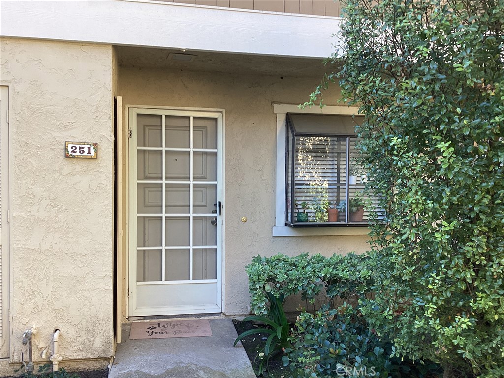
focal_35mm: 31
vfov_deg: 45.4
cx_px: 252
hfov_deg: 58.4
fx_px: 451
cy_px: 189
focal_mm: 3.3
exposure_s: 1/120
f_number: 2.4
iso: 64
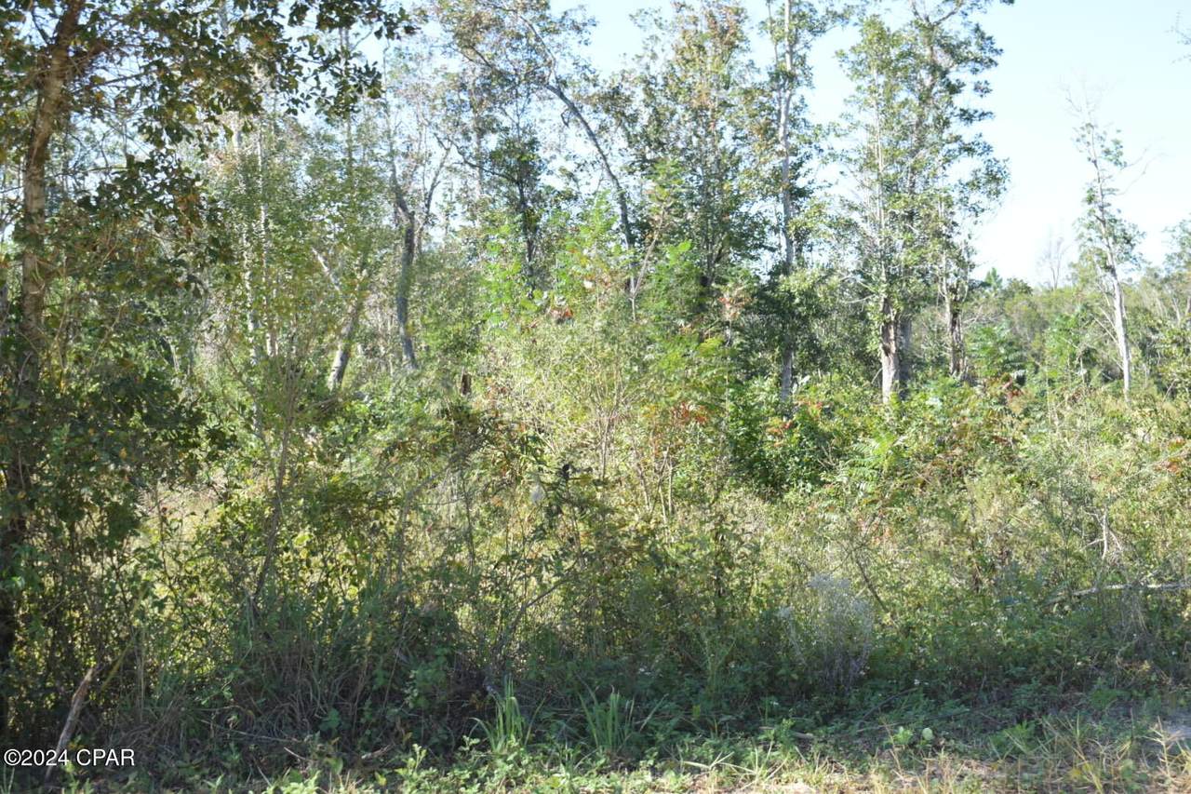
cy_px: 397
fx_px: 1985
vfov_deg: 22.6
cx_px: 596
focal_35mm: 60
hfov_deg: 33.4
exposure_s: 1/250
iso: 320
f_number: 8
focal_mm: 40
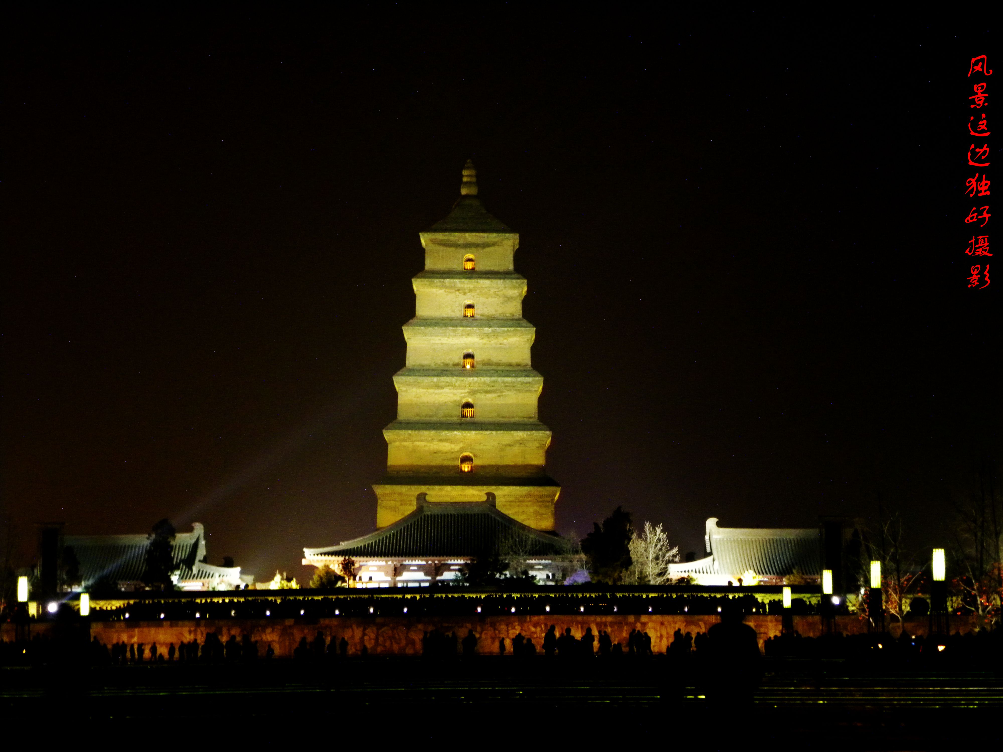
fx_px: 3390
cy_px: 376
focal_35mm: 117
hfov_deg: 16.8
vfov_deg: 12.7
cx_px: 502
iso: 400
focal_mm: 20.8
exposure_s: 1/4.2
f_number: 4
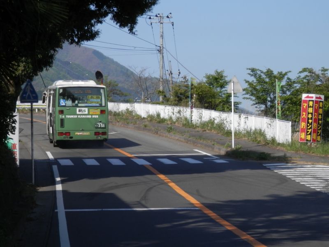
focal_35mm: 154
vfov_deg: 9.6
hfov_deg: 12.8
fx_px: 1464
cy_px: 124
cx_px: 164
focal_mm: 27.5
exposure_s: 1/400
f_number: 5.5
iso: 80
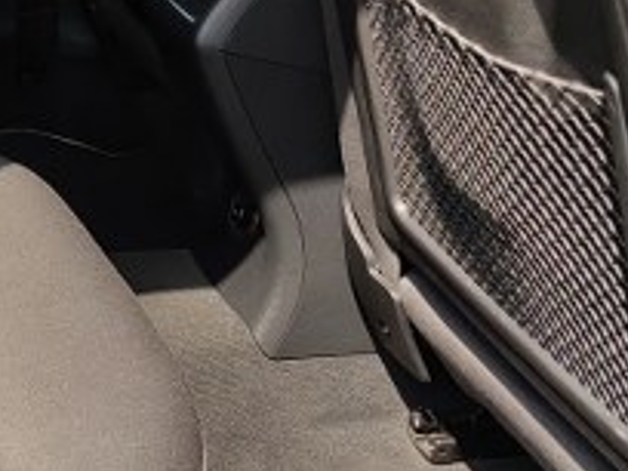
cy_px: 74
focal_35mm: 106
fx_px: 1923
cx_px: -151
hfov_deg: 17.6
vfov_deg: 13.9
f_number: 1.65
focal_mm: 4.75
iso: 100
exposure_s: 1/236
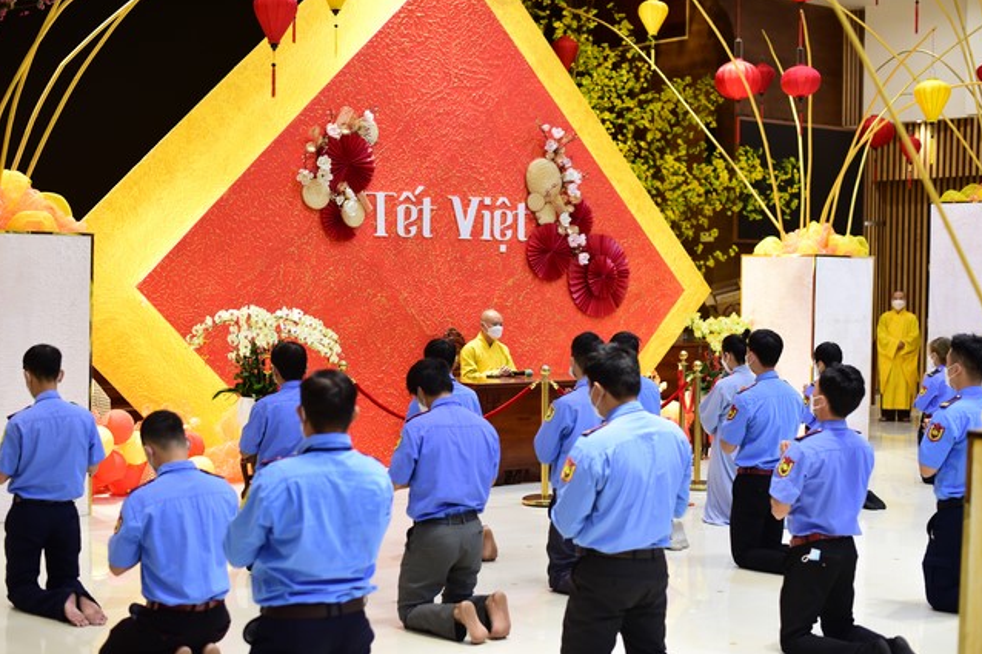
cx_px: 491
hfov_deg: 38.9
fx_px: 1391
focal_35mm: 51
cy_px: 326
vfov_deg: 26.5
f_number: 2.5
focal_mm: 50
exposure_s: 1/125
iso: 1000
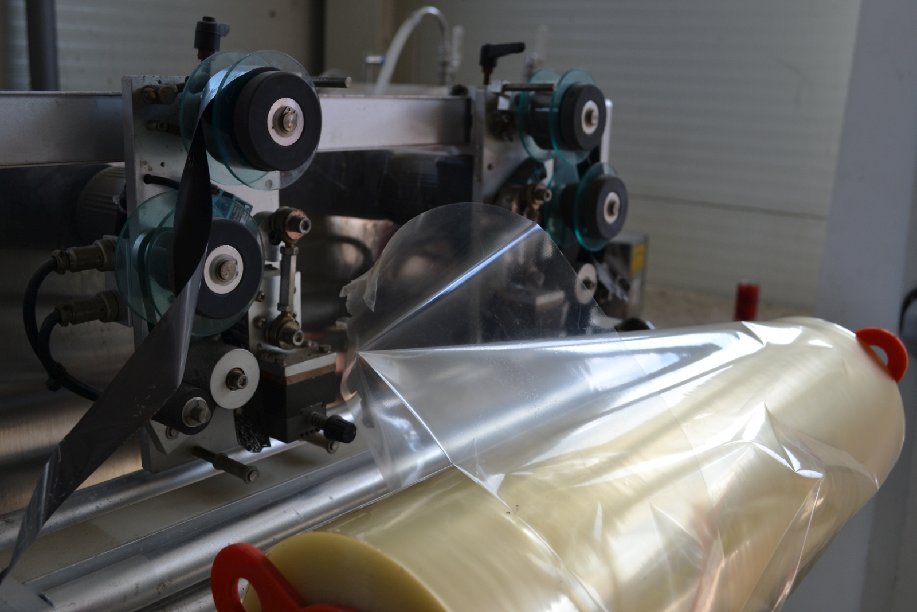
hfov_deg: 53.1
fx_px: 917
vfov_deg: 36.9
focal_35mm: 36
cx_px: 458
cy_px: 306
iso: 200
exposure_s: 1/125
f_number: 5.6
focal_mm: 24
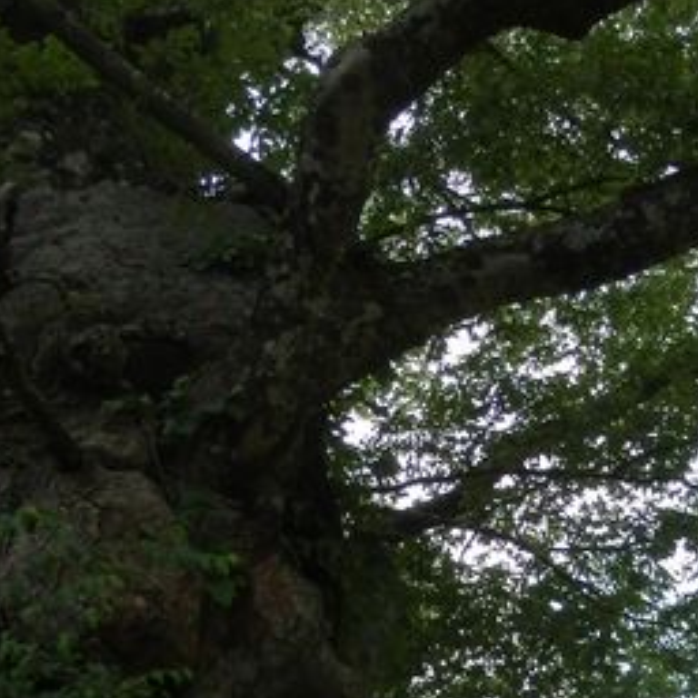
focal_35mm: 69
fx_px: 1574
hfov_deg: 25.0
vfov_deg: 25.0
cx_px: 308
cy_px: 379
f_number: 3
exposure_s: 1/200
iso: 80
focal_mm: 4.5
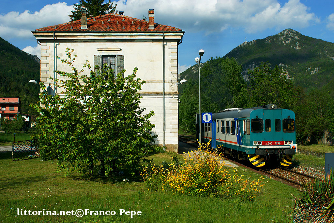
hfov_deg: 46.4
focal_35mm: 42
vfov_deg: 31.9
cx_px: 167
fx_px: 390
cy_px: 112
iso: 200
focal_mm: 28
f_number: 8
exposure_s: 1/640
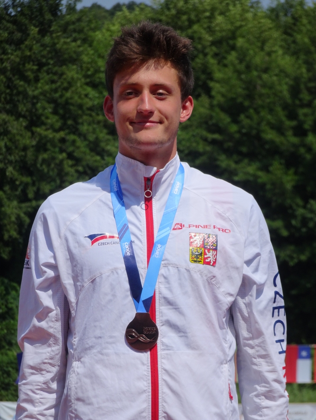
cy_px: 210
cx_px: 158
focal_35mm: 316
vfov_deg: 6.3
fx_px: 3845
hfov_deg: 4.7
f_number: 6.3
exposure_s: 1/800
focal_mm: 54.04
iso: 80
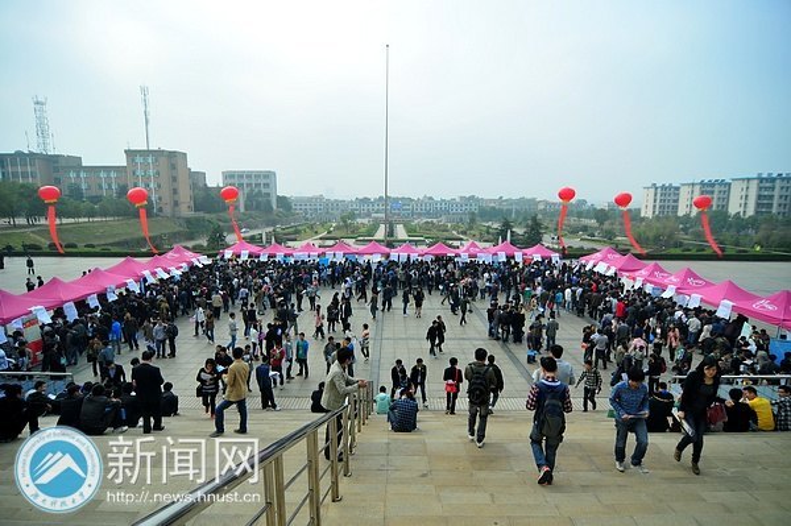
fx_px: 395
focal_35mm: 18
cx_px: 396
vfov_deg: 67.3
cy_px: 263
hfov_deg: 90.0
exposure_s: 1/1600
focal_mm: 12
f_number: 4
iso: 200
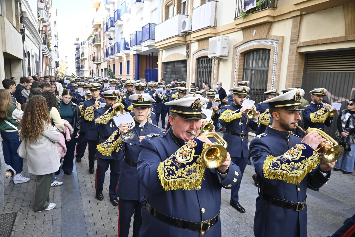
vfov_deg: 53.1
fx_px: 237
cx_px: 178
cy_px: 118
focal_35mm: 24
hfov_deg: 73.8
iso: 400
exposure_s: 1/400
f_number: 3.5
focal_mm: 16
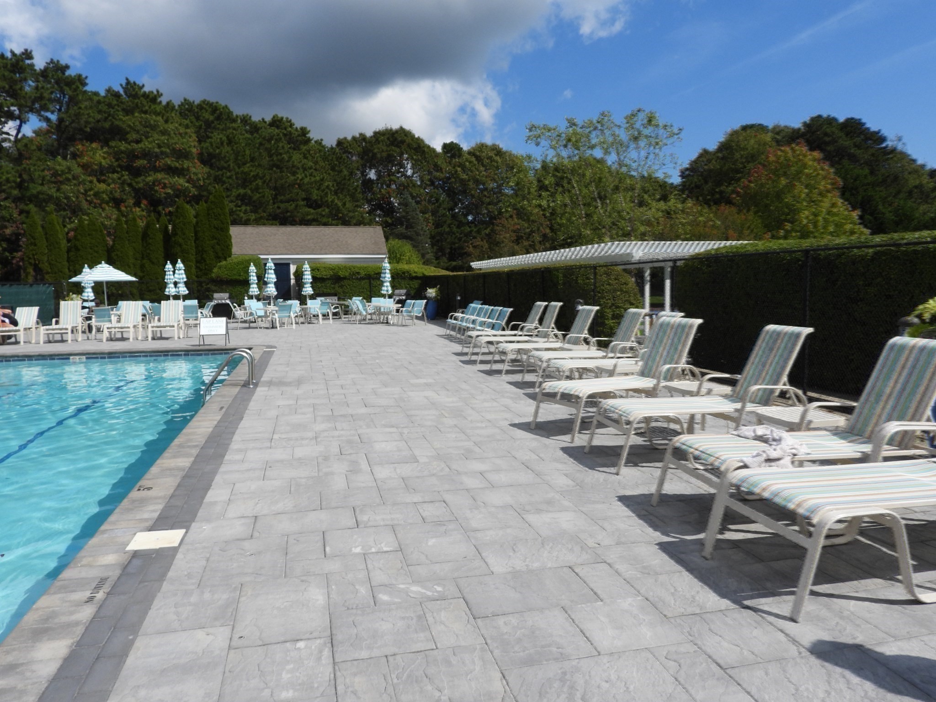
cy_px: 351
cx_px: 468
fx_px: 649
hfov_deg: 71.6
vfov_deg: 56.8
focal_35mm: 24
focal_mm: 4.3
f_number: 3.5
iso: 100
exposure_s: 1/2000
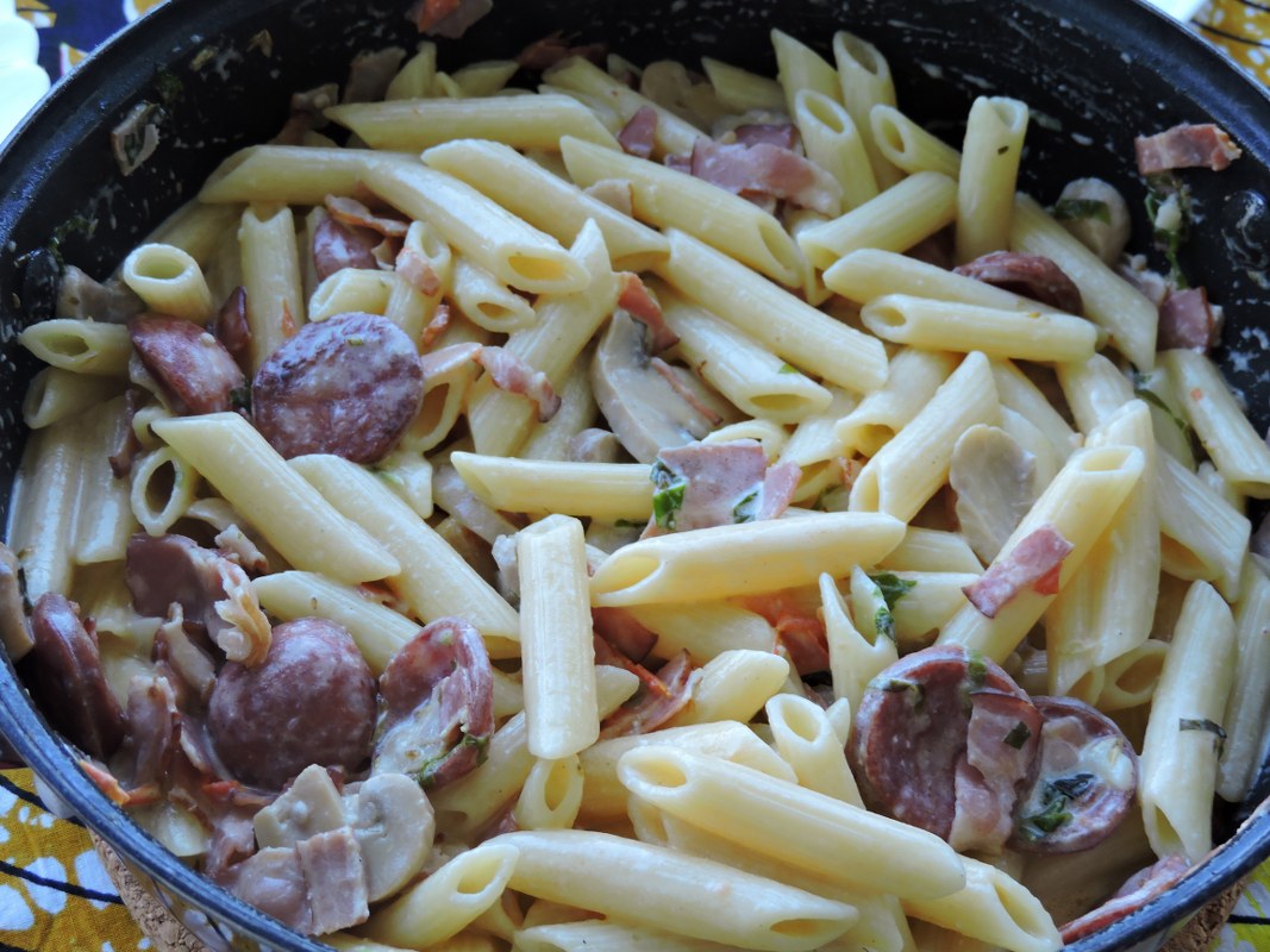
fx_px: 1834
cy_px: 476
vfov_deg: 29.1
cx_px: 635
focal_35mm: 50
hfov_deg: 38.2
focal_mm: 8.9
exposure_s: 1/50
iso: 140
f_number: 3.6
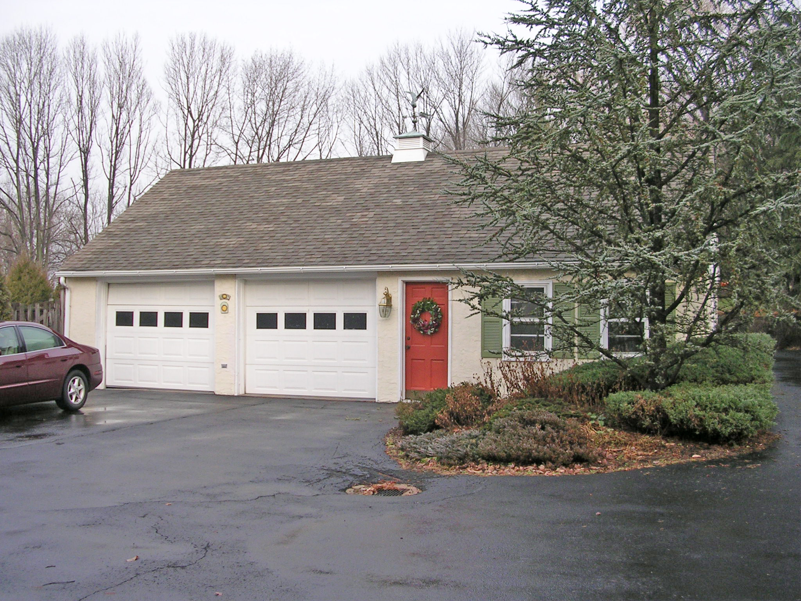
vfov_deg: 37.7
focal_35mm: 38
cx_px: 400
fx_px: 879
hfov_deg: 49.0
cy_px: 300
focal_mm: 5.8
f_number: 2.8
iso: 50
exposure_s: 1/298
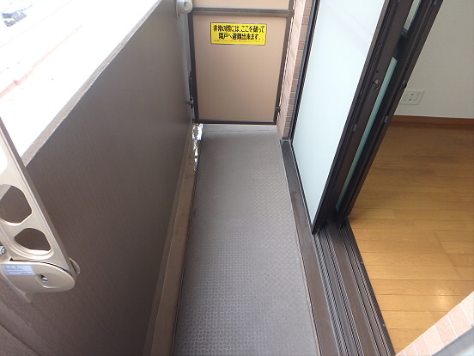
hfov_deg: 79.0
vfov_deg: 63.4
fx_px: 288
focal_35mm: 21
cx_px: 237
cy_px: 178
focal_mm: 3.7
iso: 200
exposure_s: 1/60
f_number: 3.5
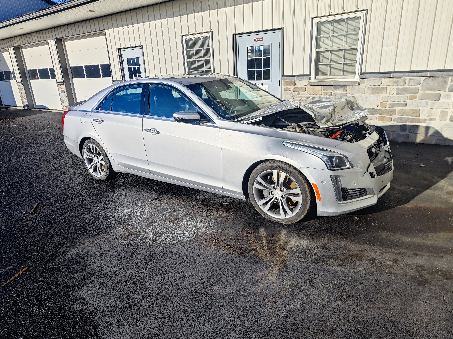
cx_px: 226
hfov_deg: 73.9
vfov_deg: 58.9
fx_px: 301
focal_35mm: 23
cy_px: 170
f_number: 1.9
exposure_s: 1/863
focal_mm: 7.79
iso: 50
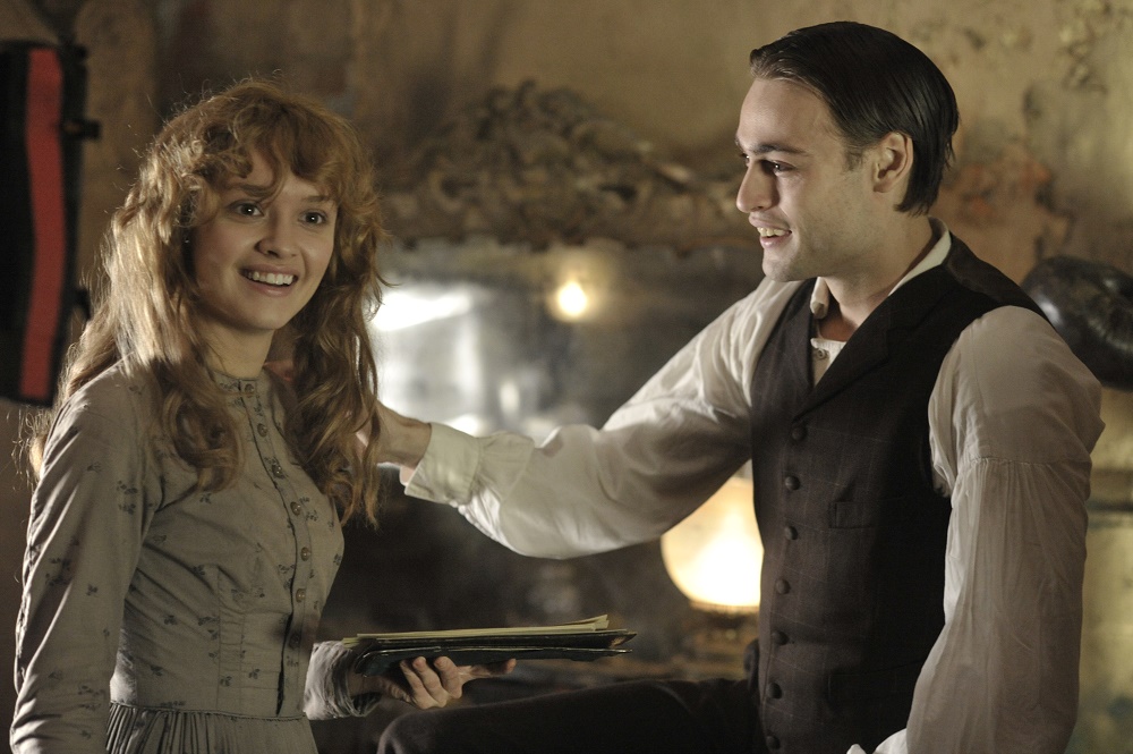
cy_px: 377
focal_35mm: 85
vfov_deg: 16.0
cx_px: 566
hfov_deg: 23.9
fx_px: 2673
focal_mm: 85
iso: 8000
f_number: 2.8
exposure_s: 1/160
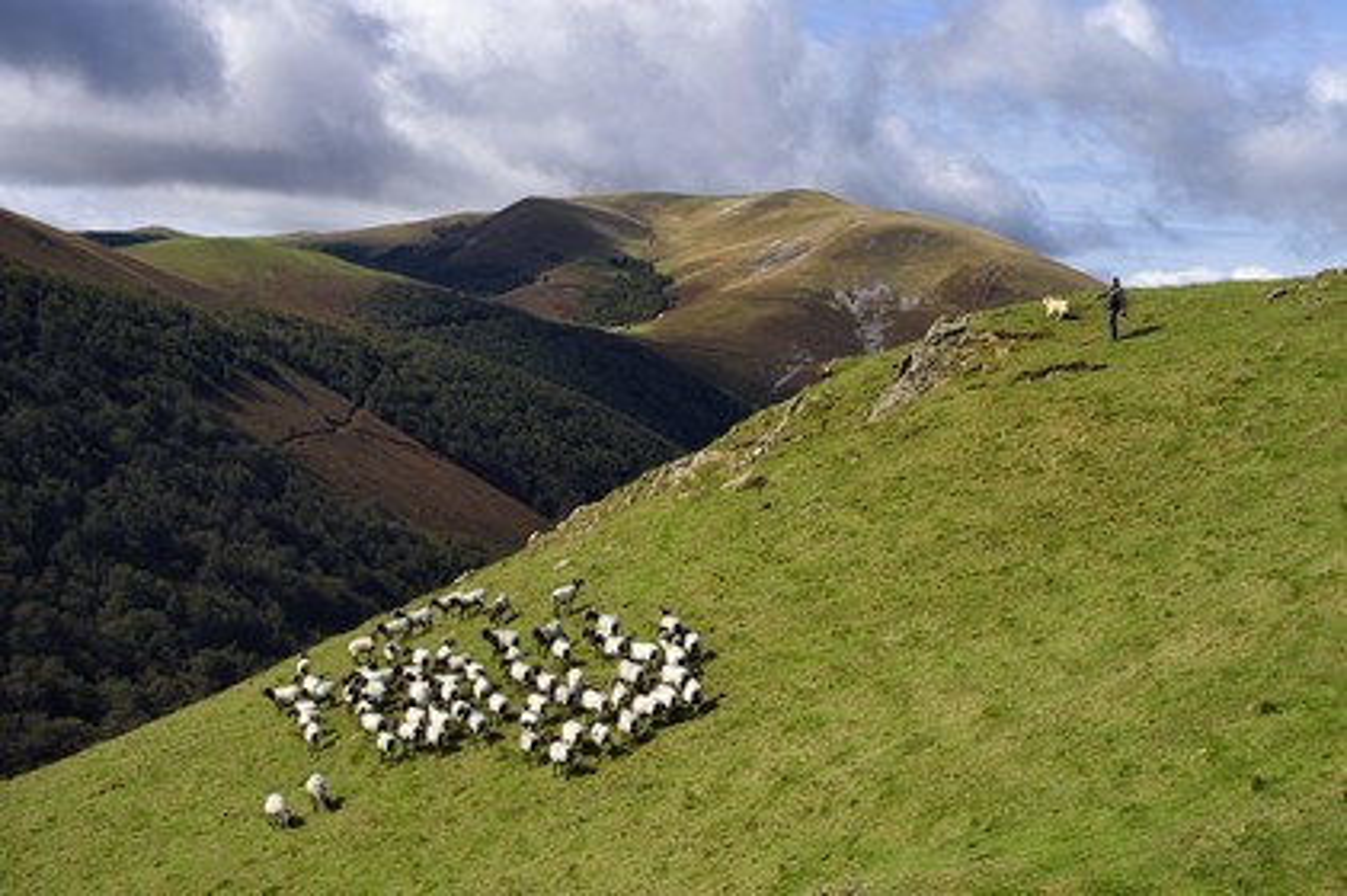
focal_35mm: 62
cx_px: 674
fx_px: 2318
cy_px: 448
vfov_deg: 21.9
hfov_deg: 32.4
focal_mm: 62
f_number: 13
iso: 200
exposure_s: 1/250
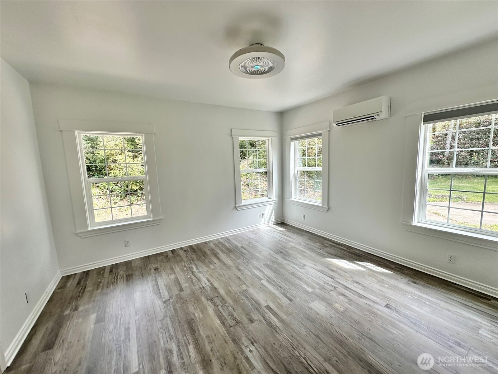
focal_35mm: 14
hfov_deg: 102.1
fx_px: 201
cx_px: 249
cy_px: 187
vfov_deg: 85.7
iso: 40
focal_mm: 2.22
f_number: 2.2
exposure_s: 1/153
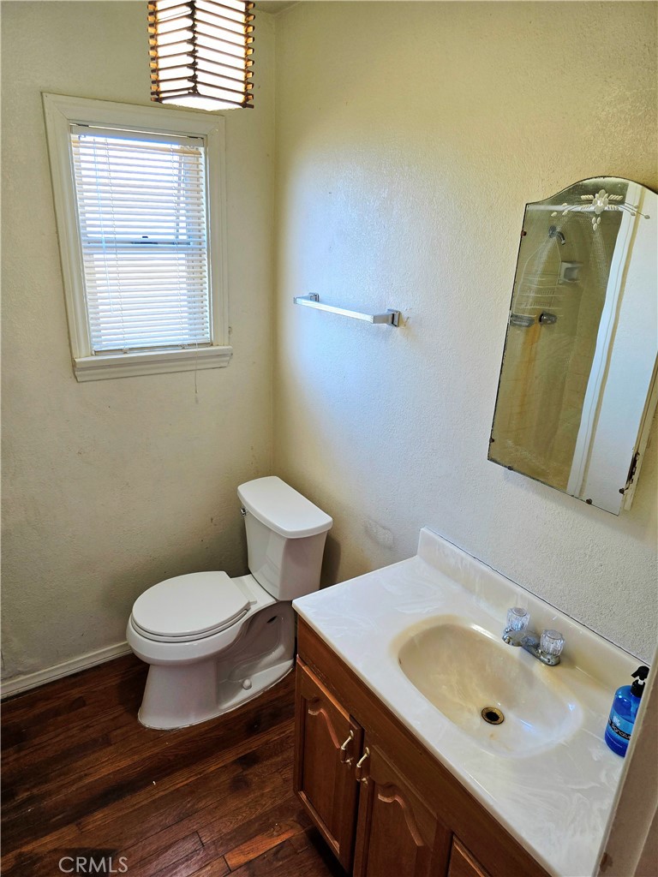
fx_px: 583
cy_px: 438
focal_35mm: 23
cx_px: 329
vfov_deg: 73.9
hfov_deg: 58.9
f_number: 1.7
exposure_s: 1/120
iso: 80
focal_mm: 6.3
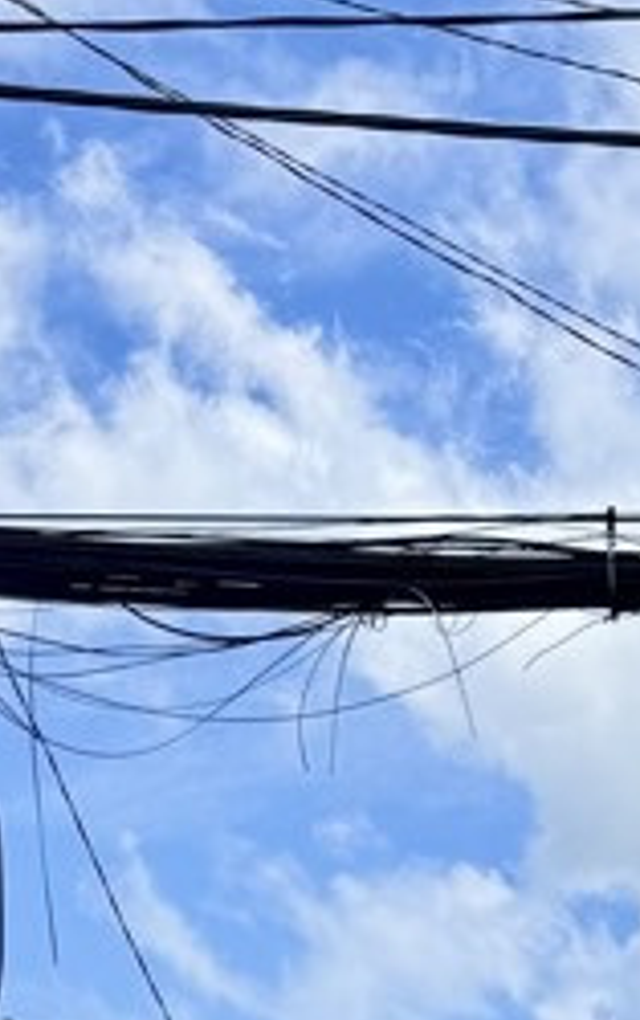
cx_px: 452
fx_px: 2892
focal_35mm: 104
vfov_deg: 17.6
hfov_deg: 12.6
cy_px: 1608
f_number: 1.78
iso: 80
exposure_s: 1/5348
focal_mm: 6.76
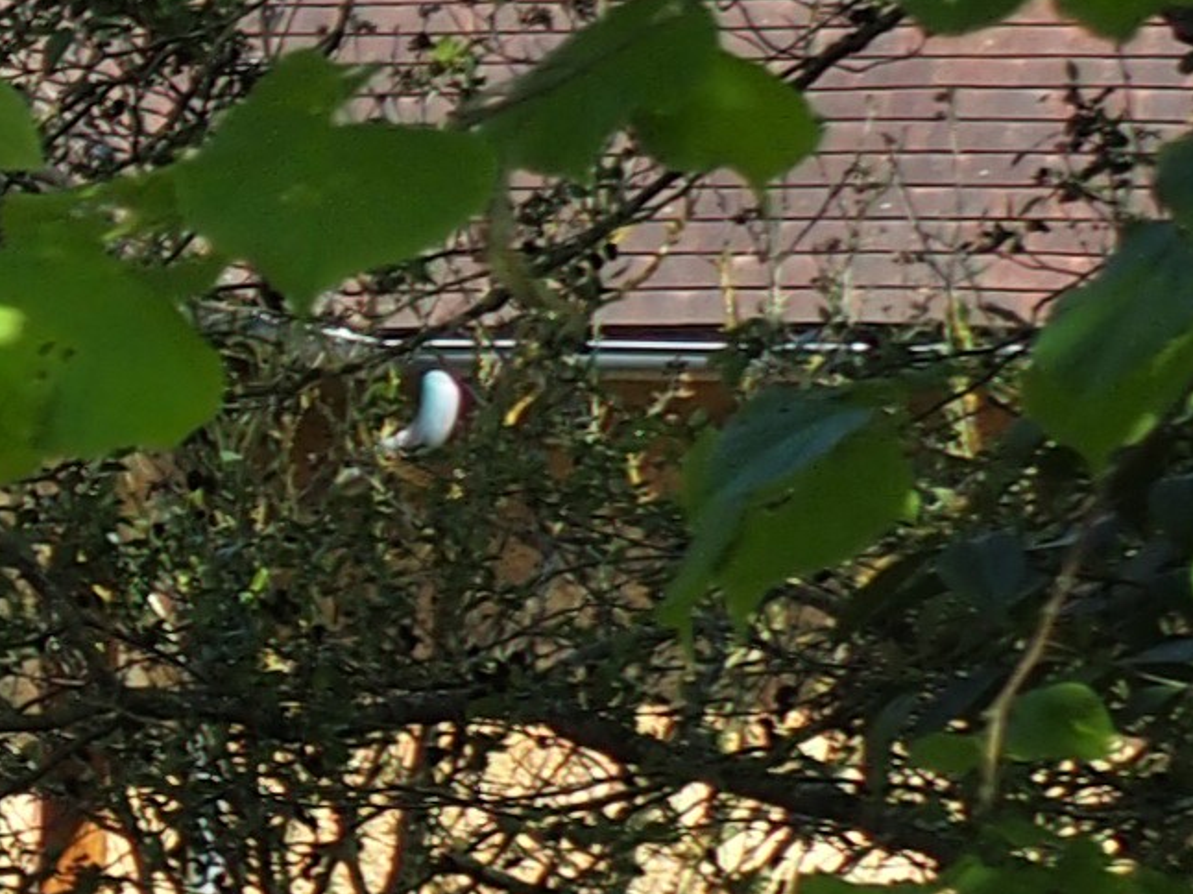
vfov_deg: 6.9
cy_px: 933
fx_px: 7407
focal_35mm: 215
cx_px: -2043
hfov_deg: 8.2
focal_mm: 7.4
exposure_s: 1/320
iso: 100
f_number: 4
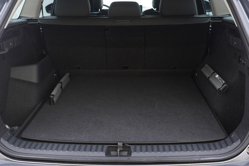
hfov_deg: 44.5
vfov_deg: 30.4
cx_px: 122
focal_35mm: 44
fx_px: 304
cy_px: 65
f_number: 2.8
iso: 400
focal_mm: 24
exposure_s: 1/40
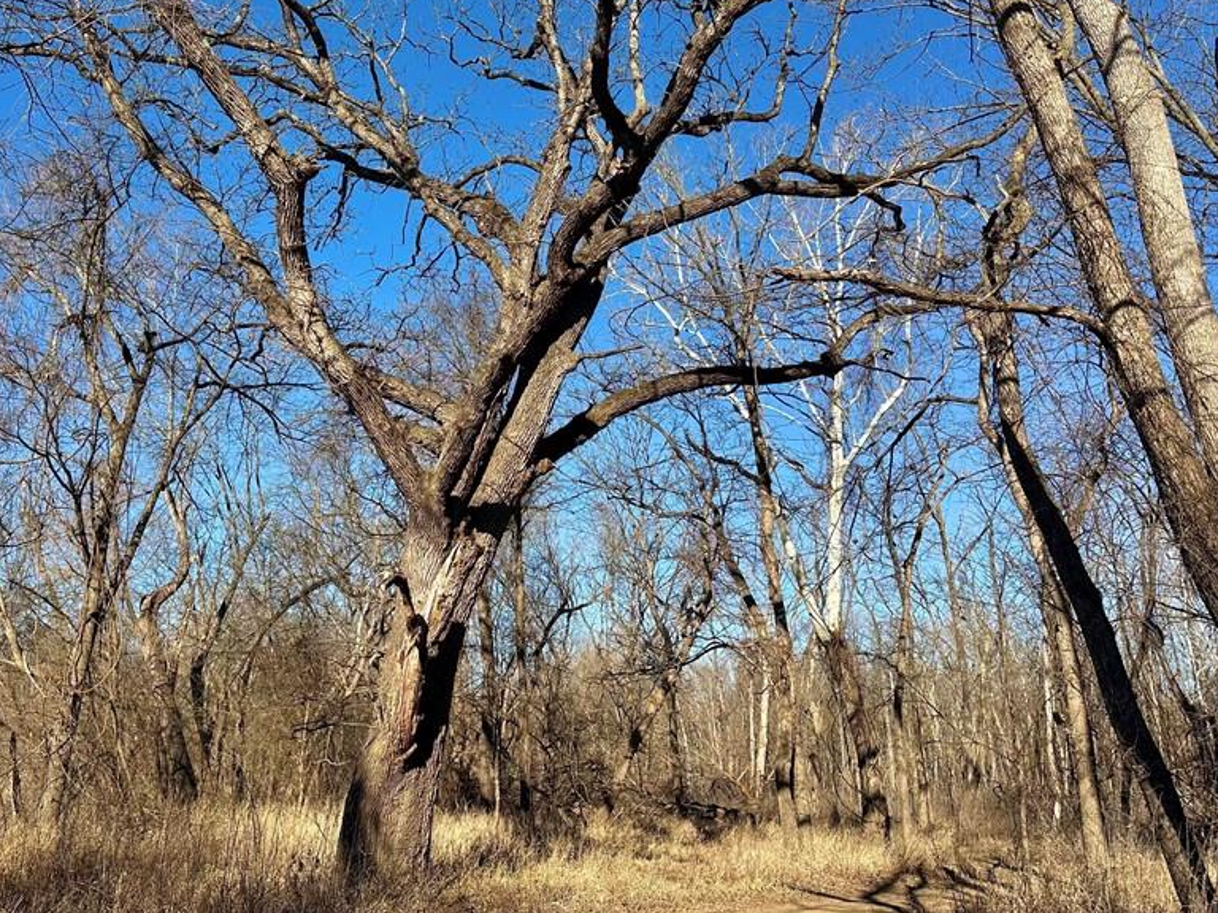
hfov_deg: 56.3
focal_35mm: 32
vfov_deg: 43.9
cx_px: 471
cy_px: 358
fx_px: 1126
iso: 80
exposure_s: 1/3247
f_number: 1.78
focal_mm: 6.86
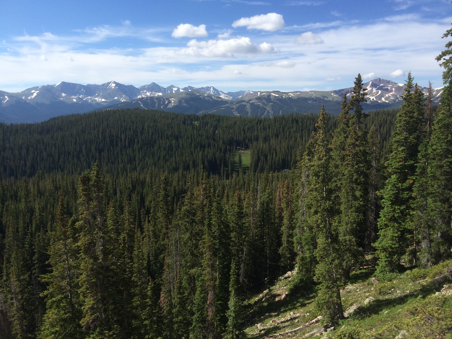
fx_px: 392
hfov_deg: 60.0
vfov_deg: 46.8
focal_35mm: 30
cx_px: 226
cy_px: 170
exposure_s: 1/2053
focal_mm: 4.12
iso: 32
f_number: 2.2
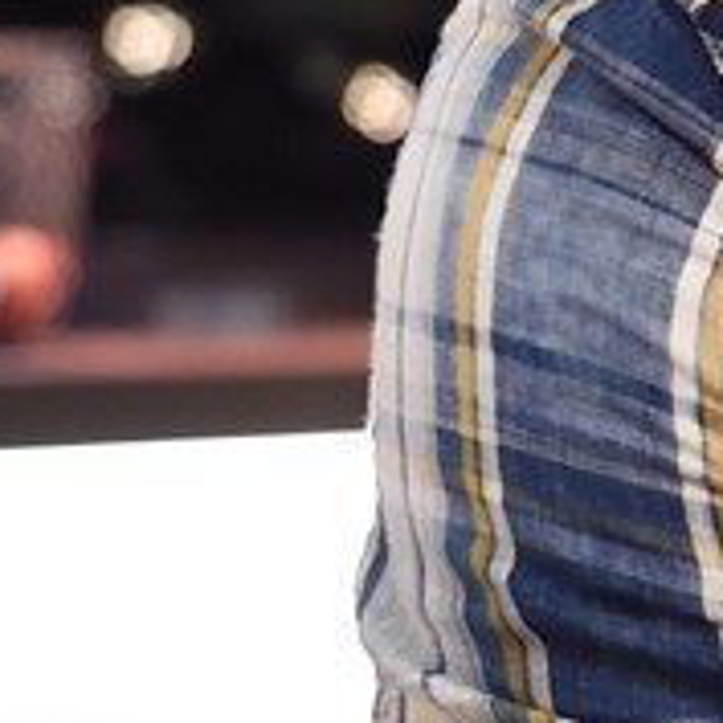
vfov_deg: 7.3
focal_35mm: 238
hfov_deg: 6.3
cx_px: 2622
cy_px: 180
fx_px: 5624
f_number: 3.2
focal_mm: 31
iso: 1600
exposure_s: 1/60
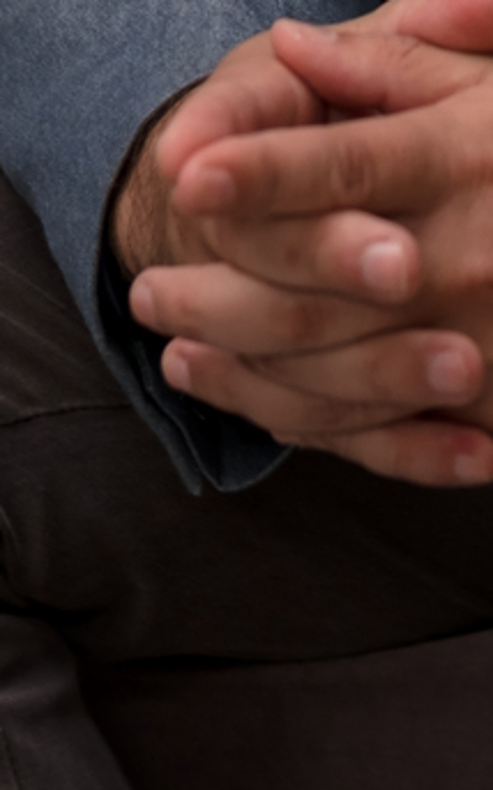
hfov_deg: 3.3
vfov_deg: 5.2
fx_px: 8631
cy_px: -675
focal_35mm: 401
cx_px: 721
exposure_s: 1/80
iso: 160
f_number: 2.2
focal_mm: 50
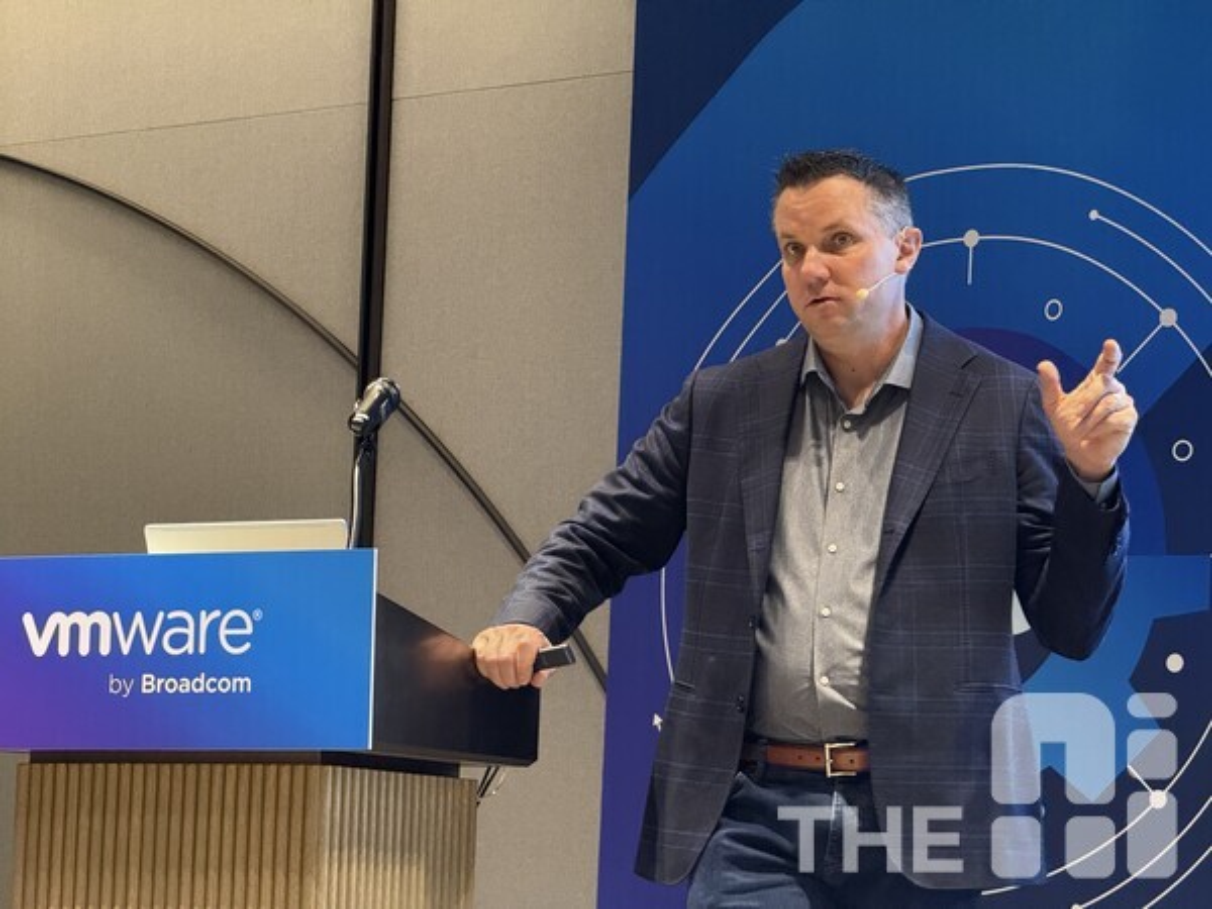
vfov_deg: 12.3
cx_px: 606
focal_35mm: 120
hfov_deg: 16.4
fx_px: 4202
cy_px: 454
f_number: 2.8
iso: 800
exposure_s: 1/41
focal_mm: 15.66
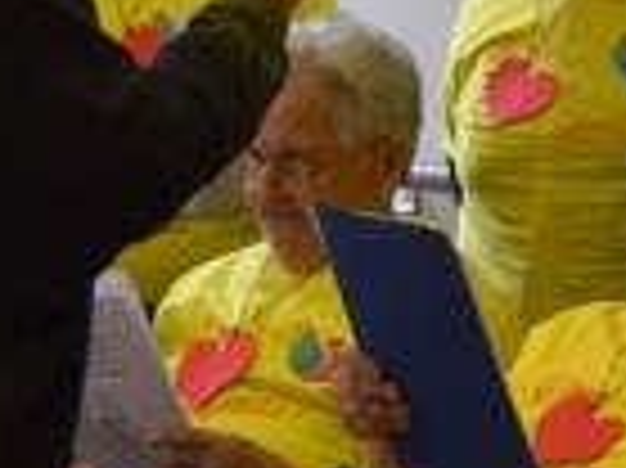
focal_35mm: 287
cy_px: -308
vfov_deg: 5.1
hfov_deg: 6.7
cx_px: 1275
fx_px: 5177
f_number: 5
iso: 400
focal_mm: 27
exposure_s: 1/100
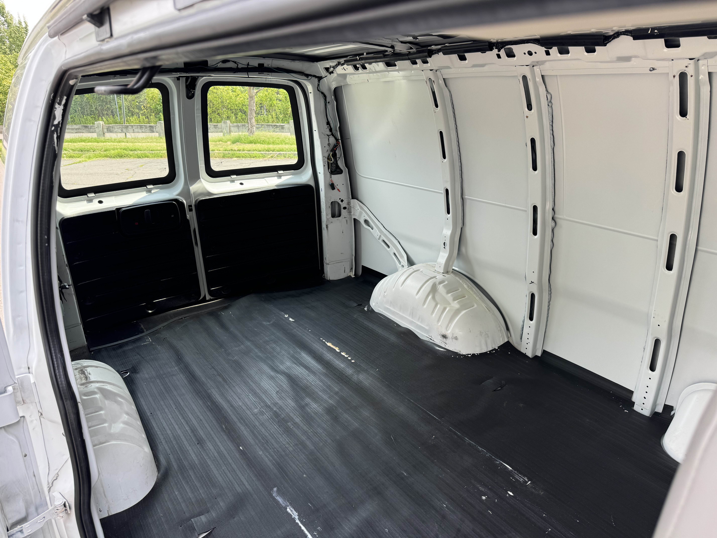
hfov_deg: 71.6
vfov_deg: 56.8
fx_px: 497
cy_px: 269
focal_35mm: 24
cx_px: 358
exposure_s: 1/229
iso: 64
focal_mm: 6.76
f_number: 1.78
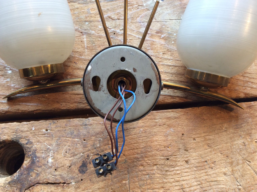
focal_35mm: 32
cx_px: 128
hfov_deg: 56.9
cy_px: 96
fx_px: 237
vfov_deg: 44.1
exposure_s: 1/33
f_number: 2.4
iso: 40
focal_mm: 3.3
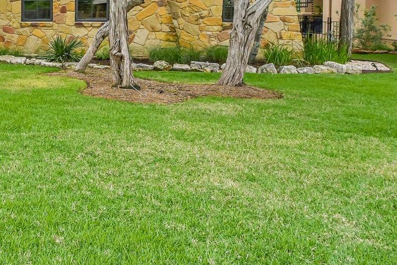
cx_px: -76
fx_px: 452
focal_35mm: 41
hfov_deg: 36.7
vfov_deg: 30.2
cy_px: -5
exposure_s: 1/320
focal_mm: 10
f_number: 8
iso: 400
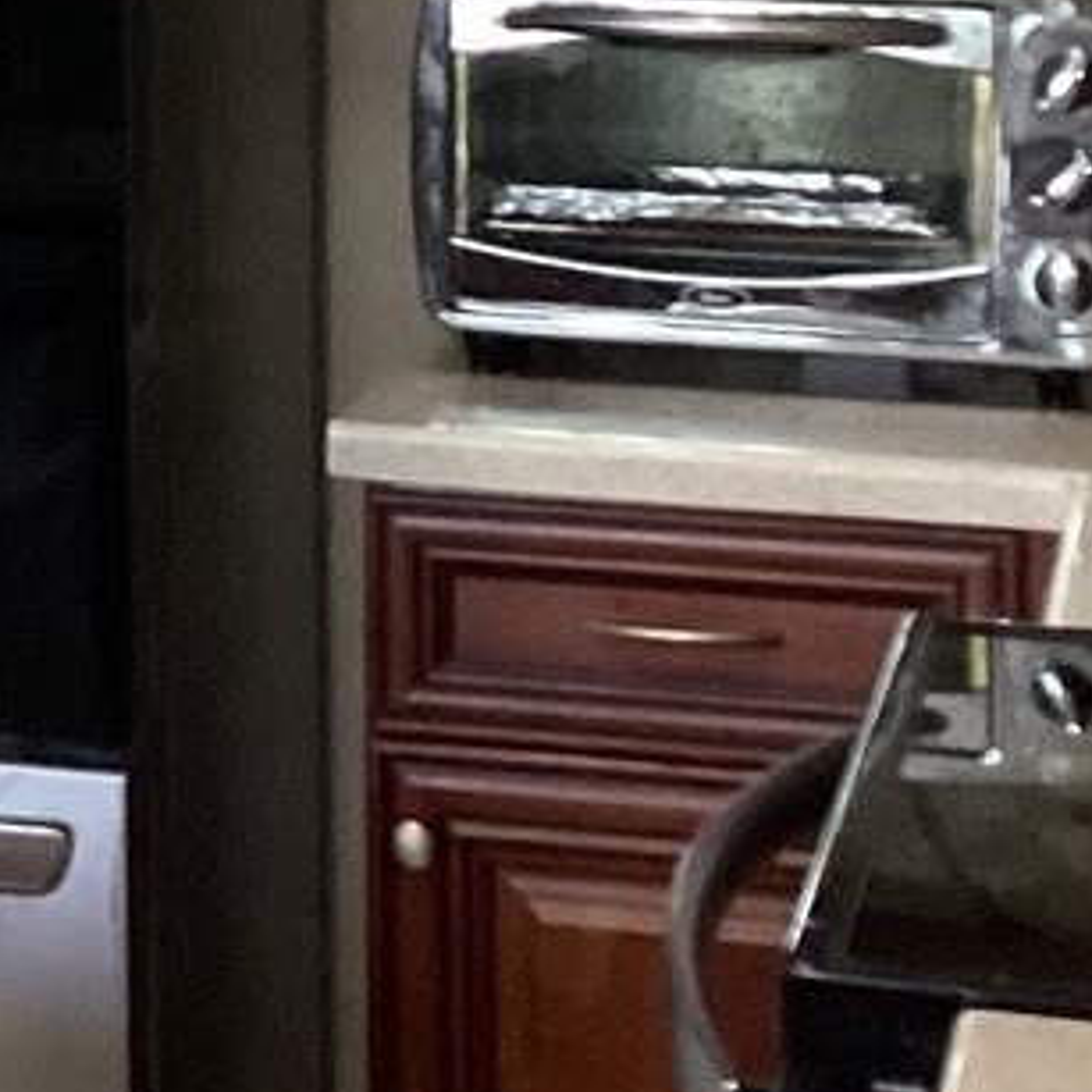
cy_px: -363
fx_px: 5104
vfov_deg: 11.8
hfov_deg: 10.6
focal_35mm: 143
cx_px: -1433
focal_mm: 3.3
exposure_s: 1/60
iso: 200
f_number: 2.4
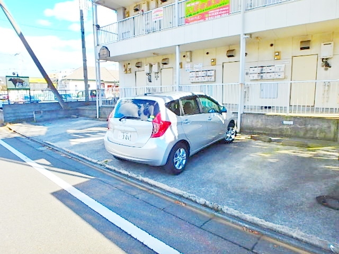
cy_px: 127
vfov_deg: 63.4
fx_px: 206
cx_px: 170
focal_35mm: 21
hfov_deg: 79.0
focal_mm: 3.7
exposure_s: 1/500
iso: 125
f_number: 3.5
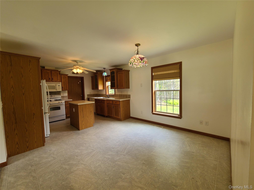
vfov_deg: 89.9
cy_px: 95
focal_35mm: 13
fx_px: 95
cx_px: 127
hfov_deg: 106.2
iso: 125
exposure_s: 1/60
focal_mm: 2.2
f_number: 2.2
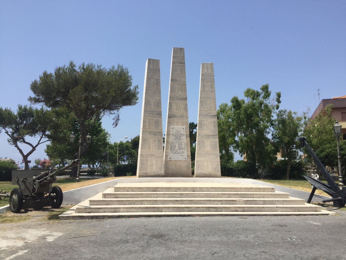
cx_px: 173
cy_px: 130
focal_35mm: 29
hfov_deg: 61.7
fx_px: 290
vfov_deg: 48.2
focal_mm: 4.15
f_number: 2.2
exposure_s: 1/2198
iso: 32
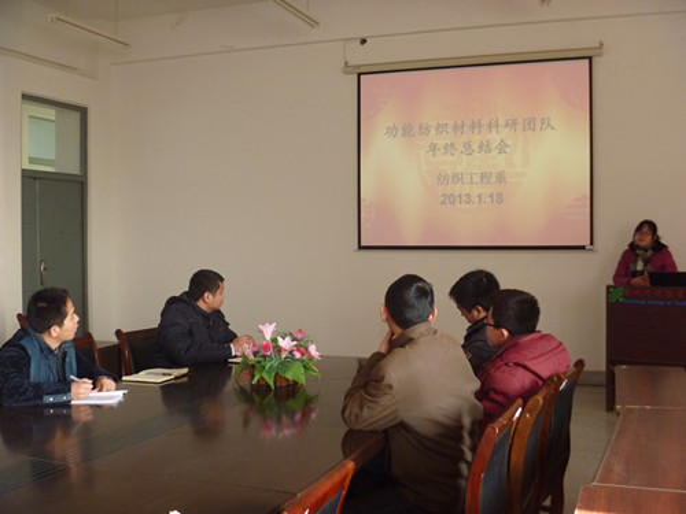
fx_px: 813
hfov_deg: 45.8
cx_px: 343
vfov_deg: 35.1
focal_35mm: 41
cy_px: 257
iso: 250
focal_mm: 7.2
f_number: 3.6
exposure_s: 1/30
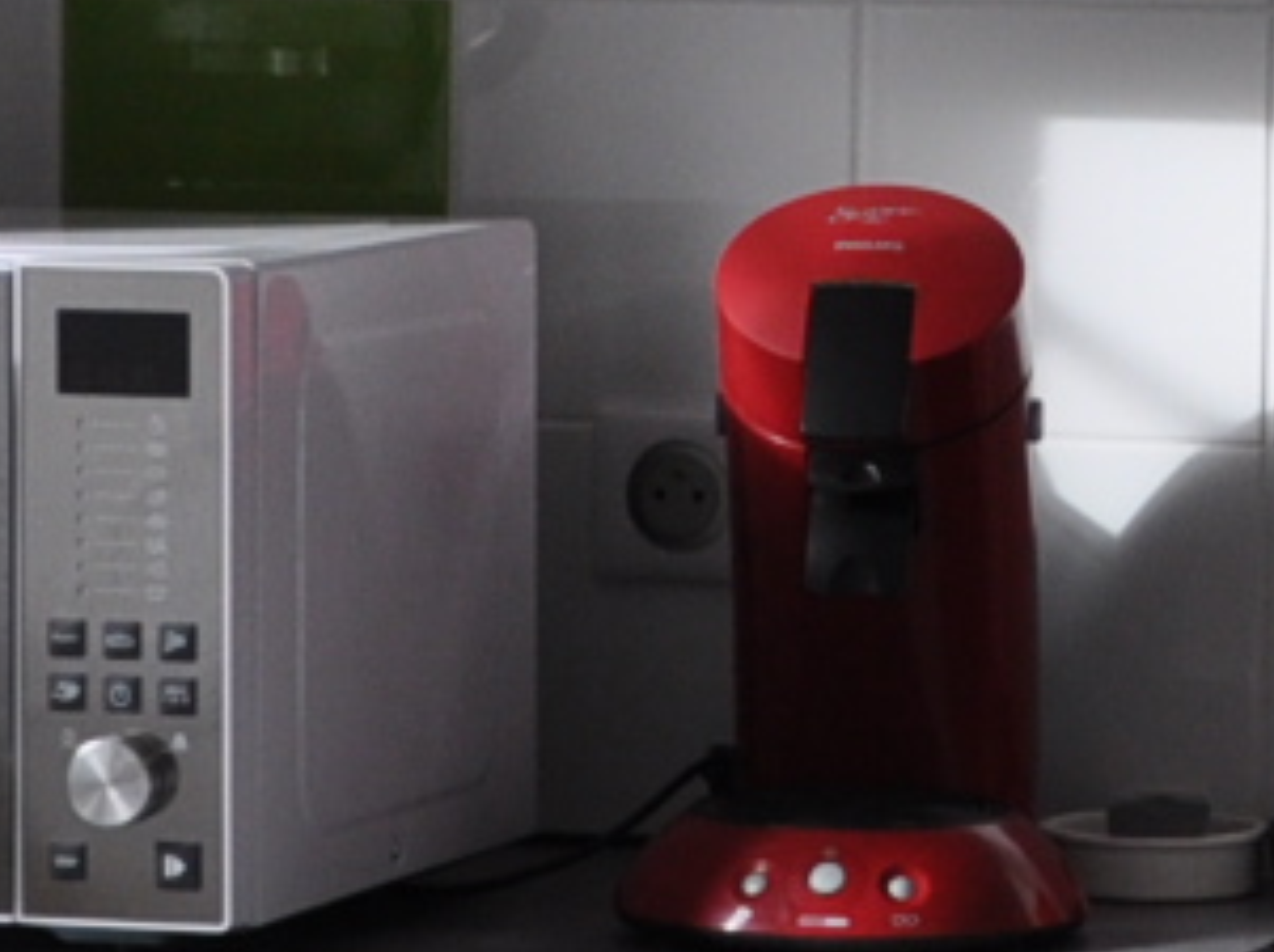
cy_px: 453
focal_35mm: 226
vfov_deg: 6.6
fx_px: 8308
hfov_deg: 8.7
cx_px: 1608
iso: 400
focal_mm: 22
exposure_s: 1/125
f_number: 5.6
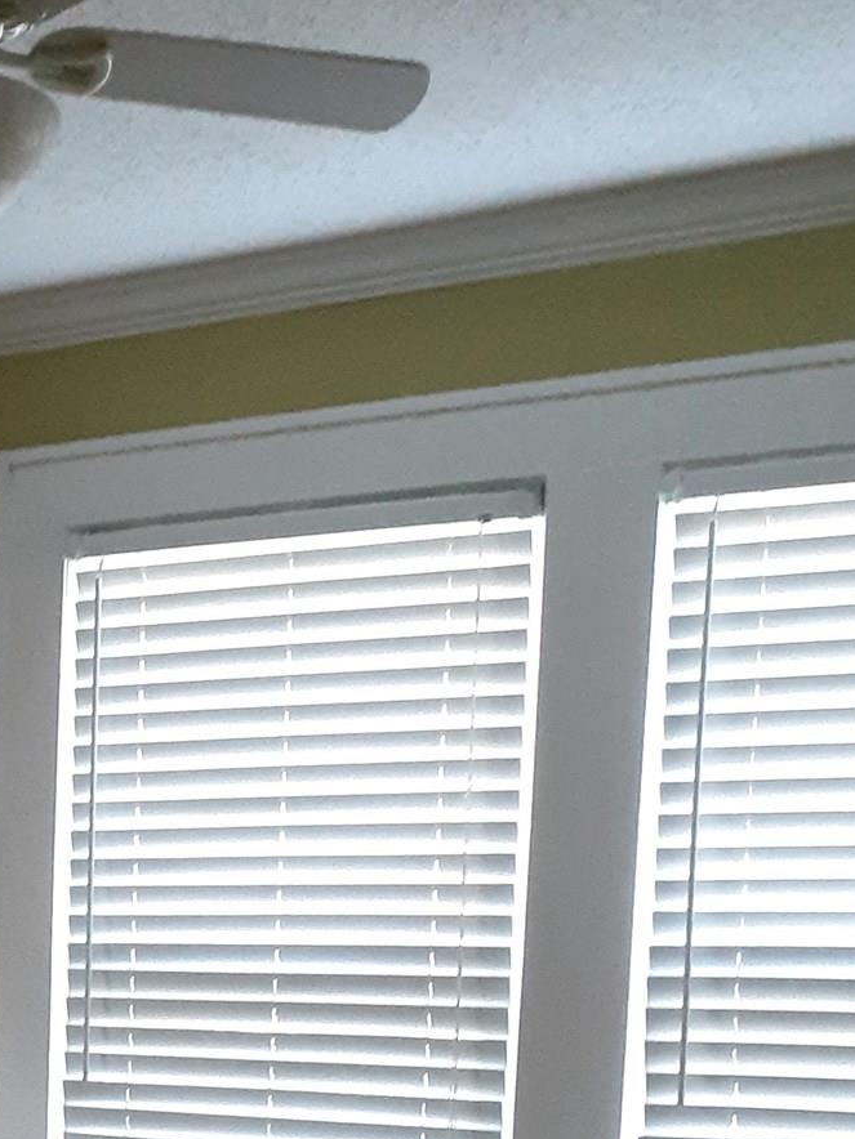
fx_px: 2404
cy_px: 1380
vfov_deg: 24.1
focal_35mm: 73
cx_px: -224
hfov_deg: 18.8
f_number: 1.7
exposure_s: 1/120
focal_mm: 3.7
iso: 500
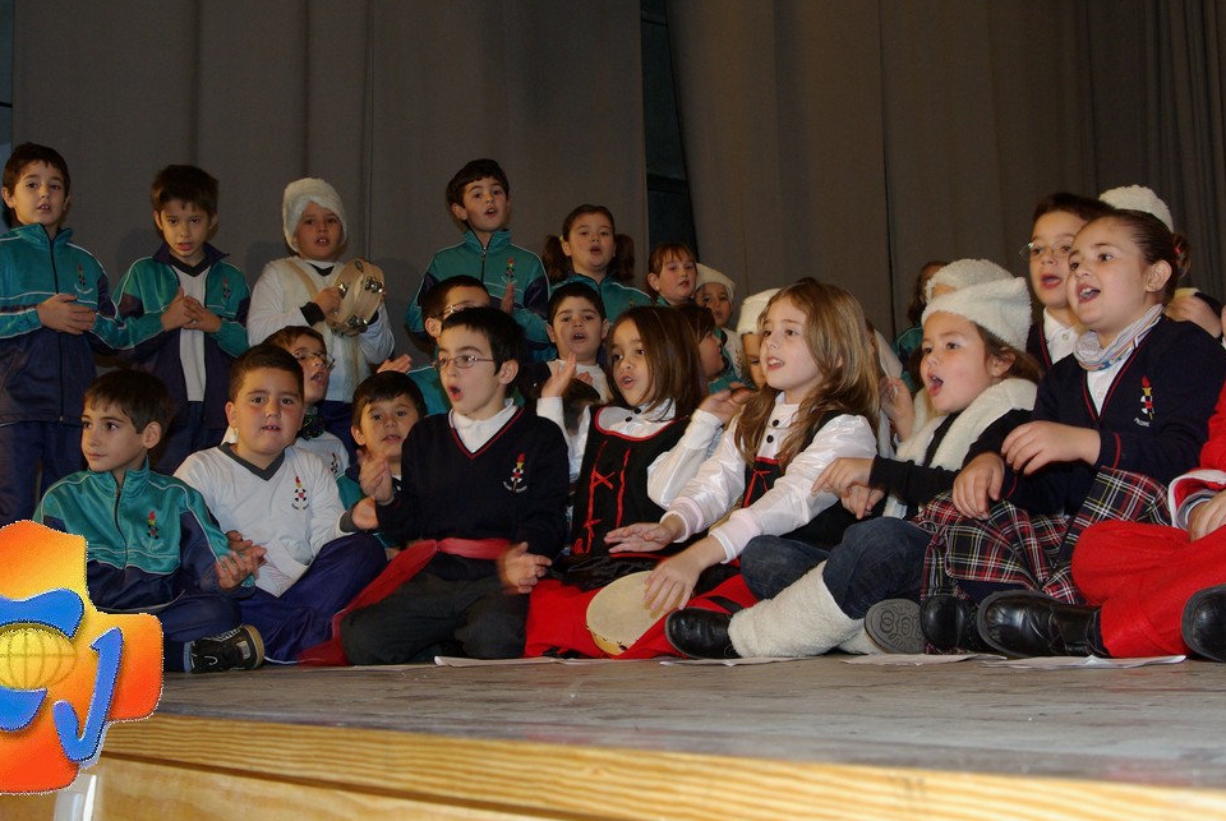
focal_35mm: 52
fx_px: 1773
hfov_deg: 38.1
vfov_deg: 26.0
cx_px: 589
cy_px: 350
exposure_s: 1/45
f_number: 5.6
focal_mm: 26
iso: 400
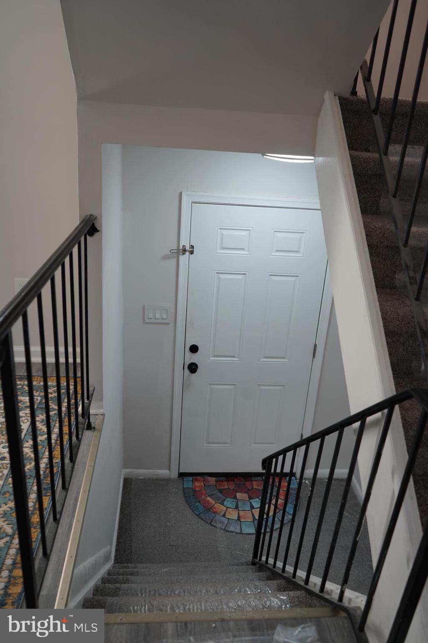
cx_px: 214
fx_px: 499
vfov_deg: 65.5
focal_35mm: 28
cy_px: 322
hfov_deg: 46.4
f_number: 4
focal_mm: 28
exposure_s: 1/160
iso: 400
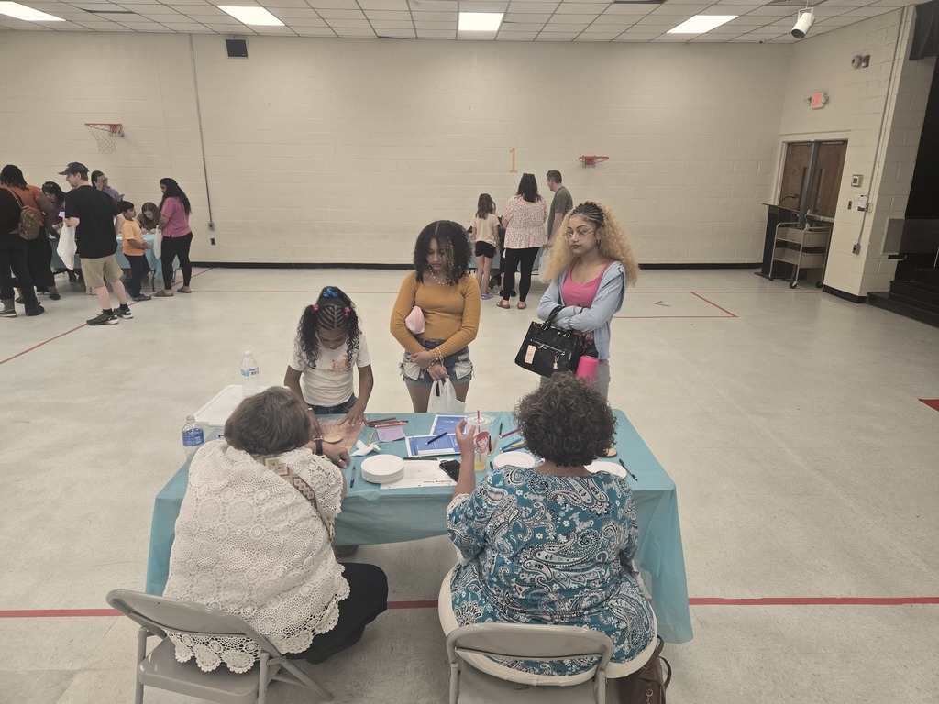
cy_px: 352
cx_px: 470
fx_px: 624
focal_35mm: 23
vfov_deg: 58.9
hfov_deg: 73.9
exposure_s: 1/180
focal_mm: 5.4
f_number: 1.8
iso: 100
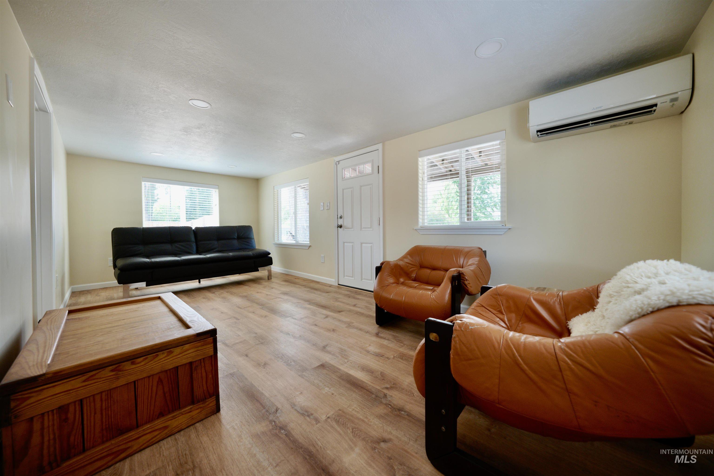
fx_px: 238
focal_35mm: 12
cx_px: 357
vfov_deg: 90.0
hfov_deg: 112.6
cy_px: 238
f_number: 5.6
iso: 250
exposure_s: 1/30
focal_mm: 12
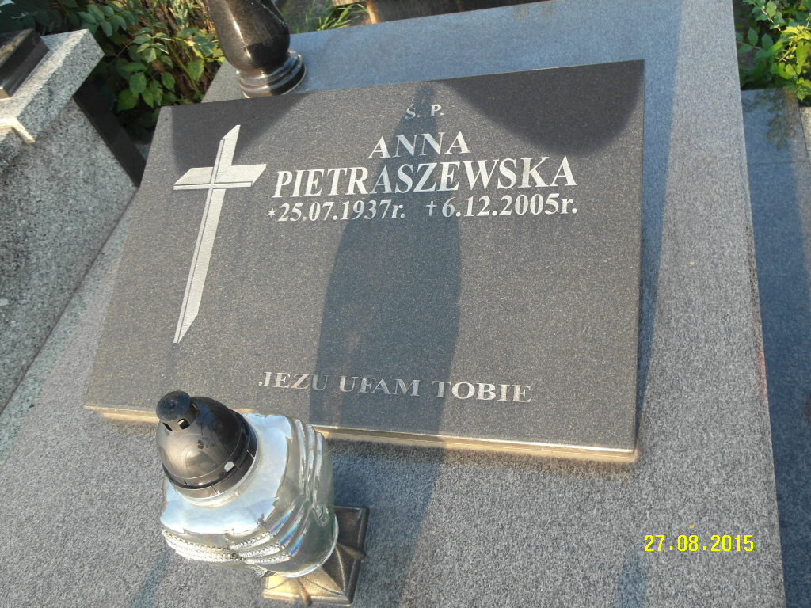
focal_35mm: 30
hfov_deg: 60.0
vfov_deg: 46.8
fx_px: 703
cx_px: 406
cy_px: 304
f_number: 3.6
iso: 80
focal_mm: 6.5
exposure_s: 1/90
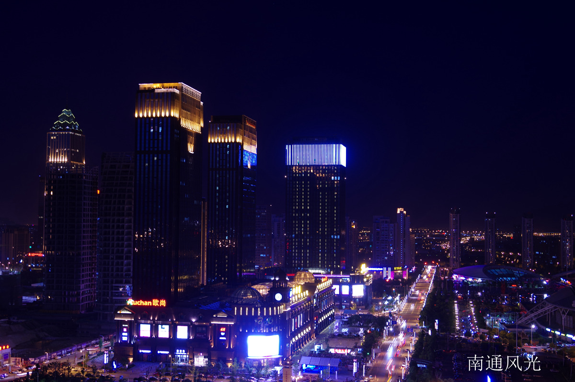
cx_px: 288
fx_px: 670
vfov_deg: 31.8
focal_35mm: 42
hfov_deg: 46.4
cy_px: 191
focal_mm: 28
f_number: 7.1
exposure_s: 3
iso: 100
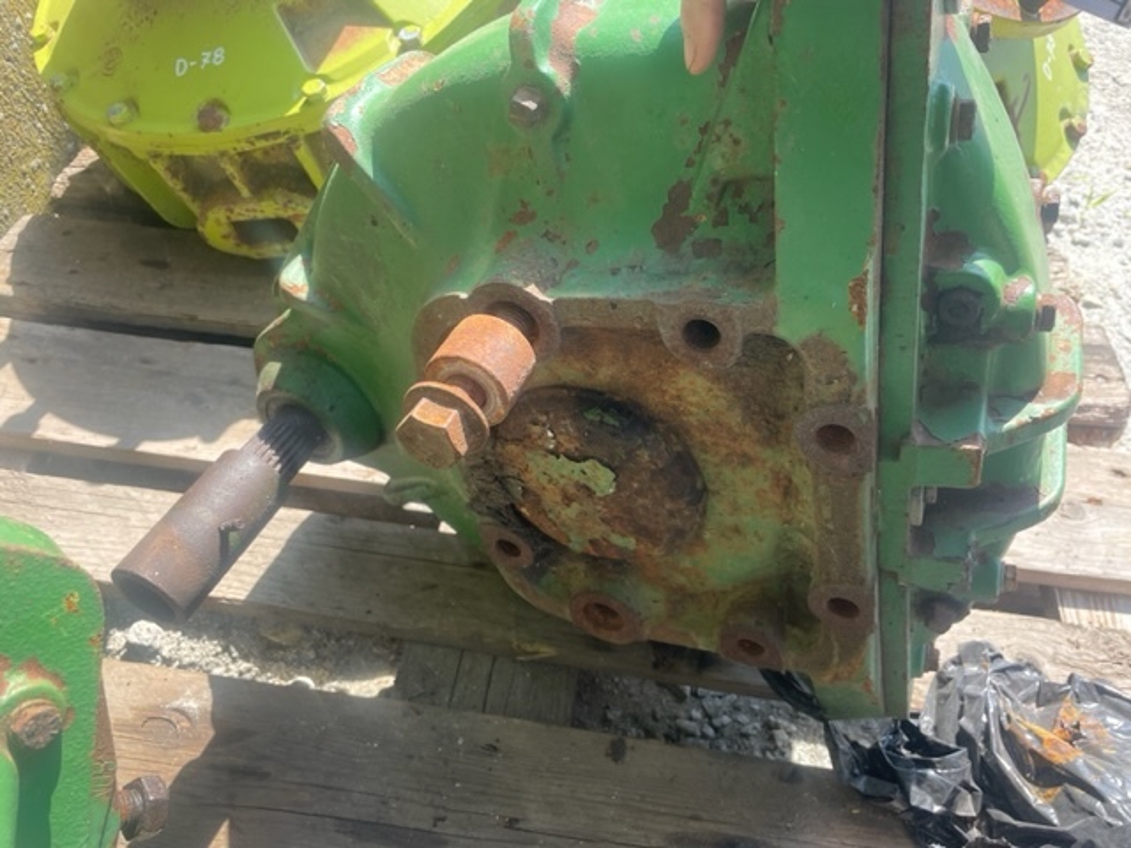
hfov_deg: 67.3
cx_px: 566
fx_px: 849
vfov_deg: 53.1
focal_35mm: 26
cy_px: 424
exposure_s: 1/481
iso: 50
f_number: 1.6
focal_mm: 4.2
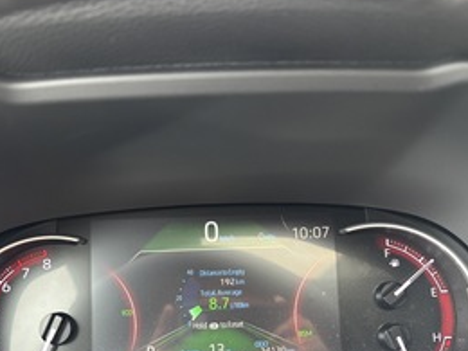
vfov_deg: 33.8
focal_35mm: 42
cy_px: 256
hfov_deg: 44.6
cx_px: 194
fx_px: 568
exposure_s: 1/63
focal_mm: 5.96
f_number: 1.6
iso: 125
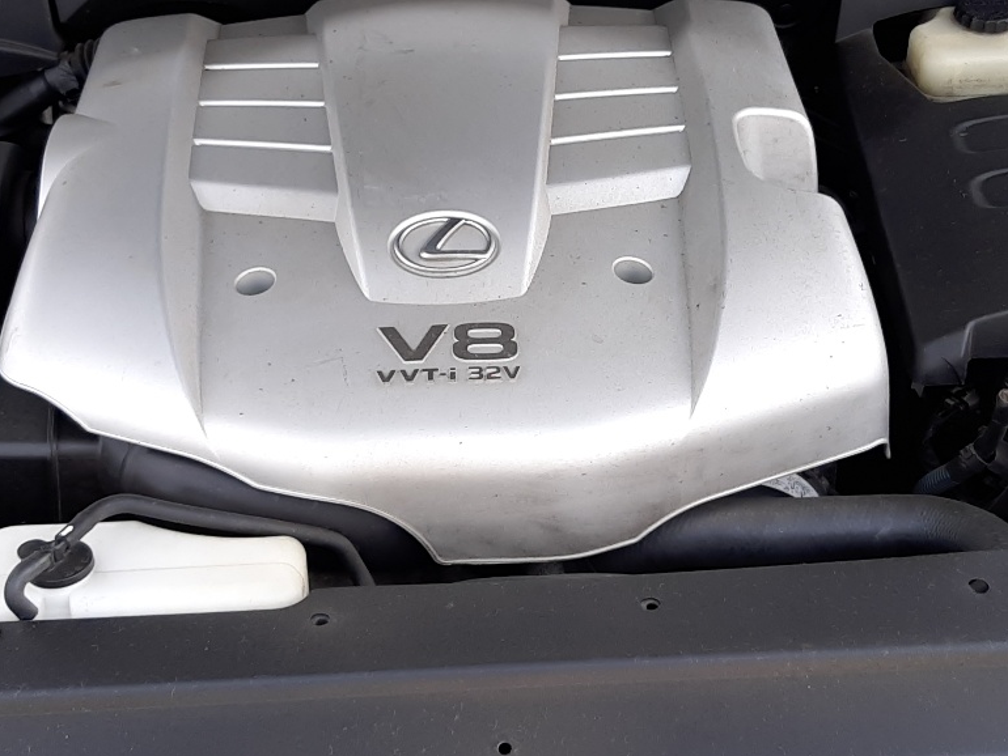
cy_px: 262
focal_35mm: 54
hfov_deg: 35.5
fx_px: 1573
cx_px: 511
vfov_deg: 26.9
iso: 40
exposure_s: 1/143
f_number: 1.7
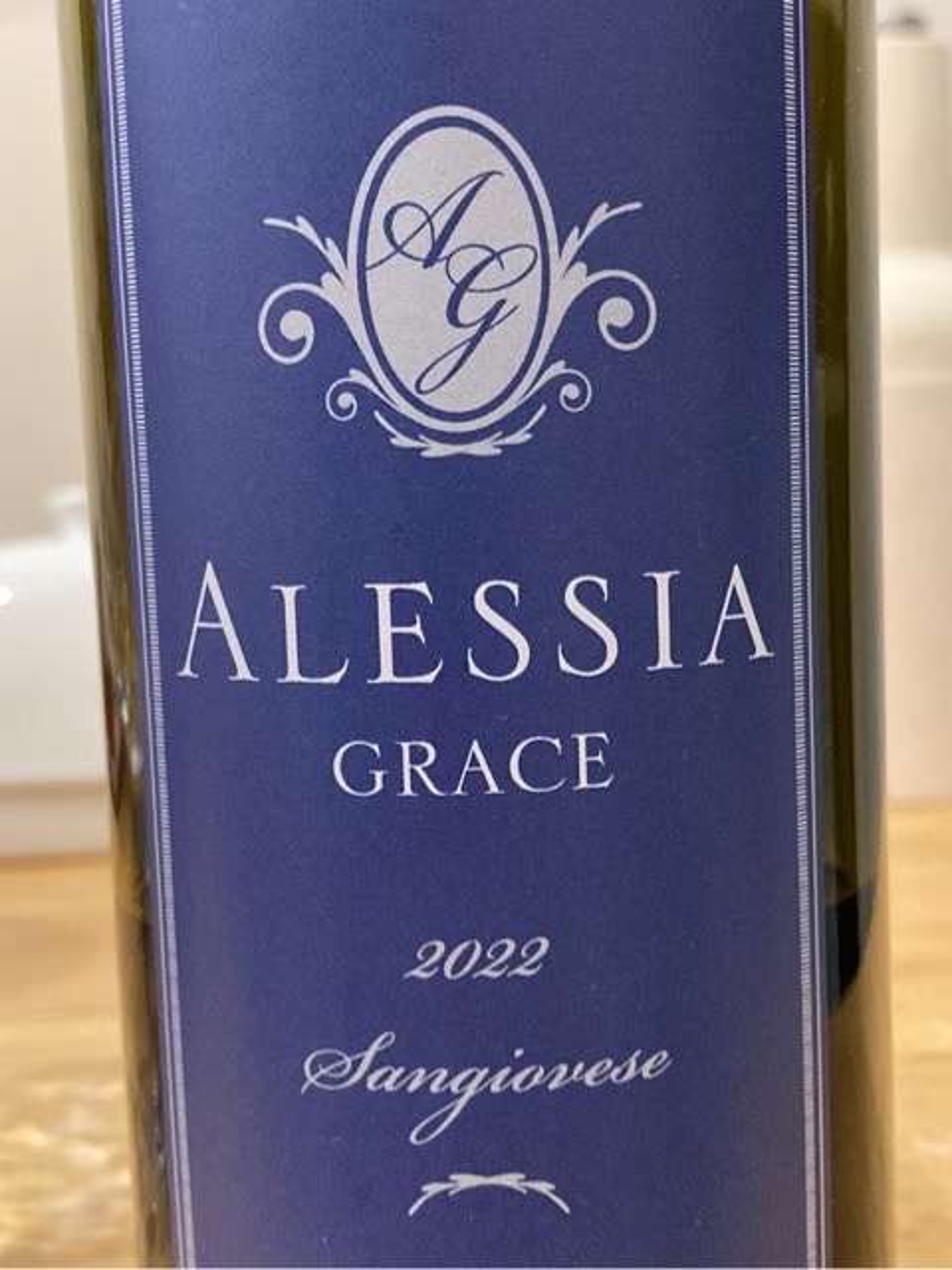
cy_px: 635
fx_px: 1063
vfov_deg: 61.7
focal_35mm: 29
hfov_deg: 48.2
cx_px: 476
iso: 400
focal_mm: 3.99
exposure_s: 1/50
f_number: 1.8
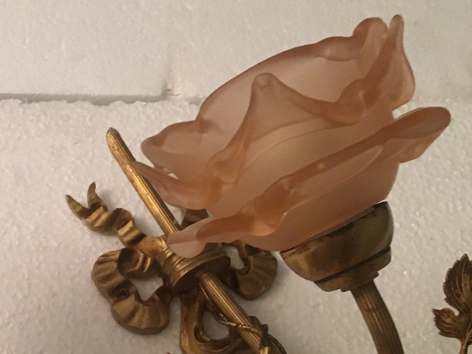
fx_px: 1023
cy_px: 226
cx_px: 89
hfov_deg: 25.5
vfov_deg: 19.6
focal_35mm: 75
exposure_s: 1/20
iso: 200
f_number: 2.2
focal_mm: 4.15
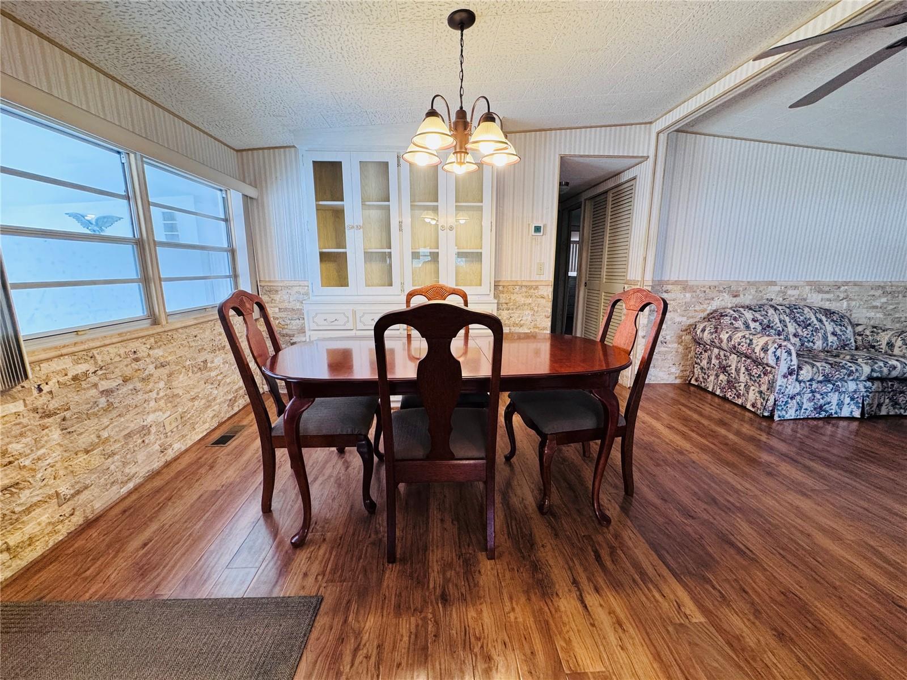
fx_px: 367
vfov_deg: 85.7
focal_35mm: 14
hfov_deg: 102.1
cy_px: 340
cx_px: 454
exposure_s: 1/60
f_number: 2.2
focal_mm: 2.22
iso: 250
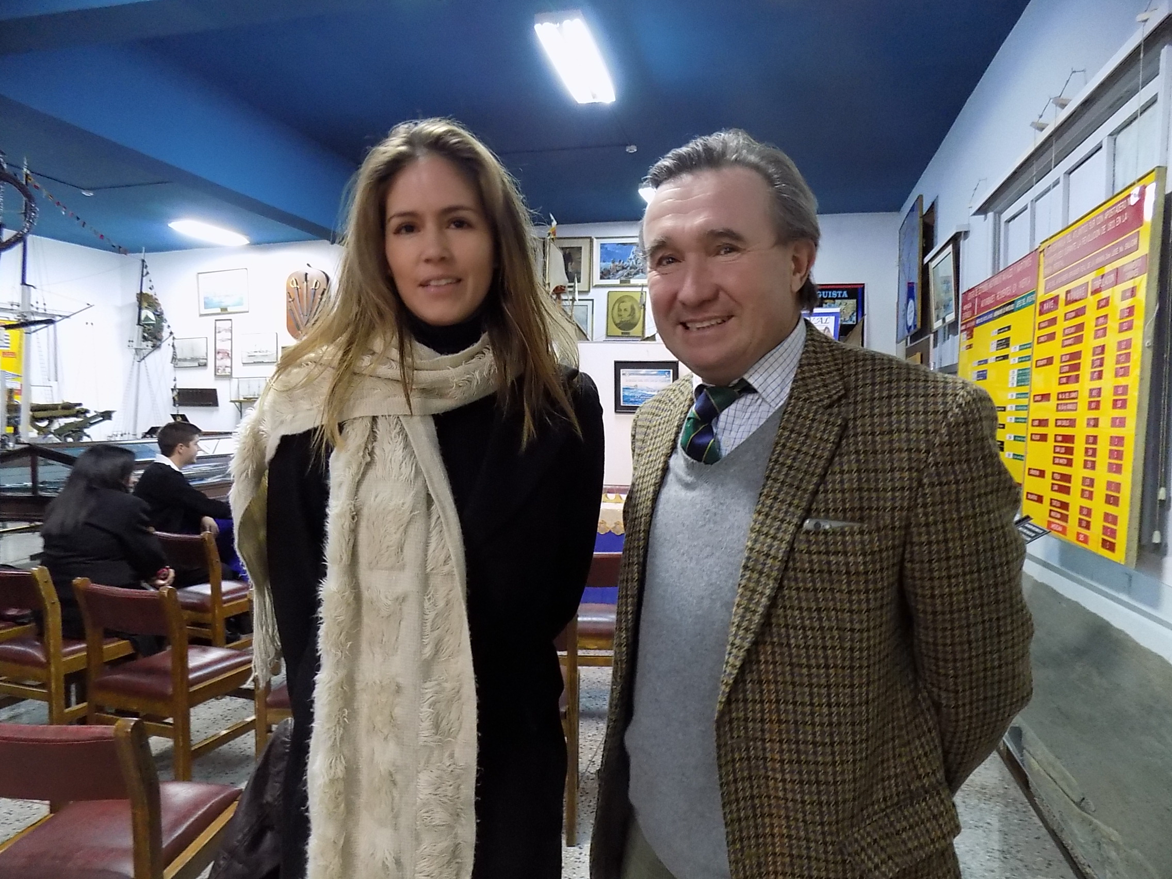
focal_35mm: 23
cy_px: 440
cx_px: 586
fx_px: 779
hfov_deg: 73.9
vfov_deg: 58.9
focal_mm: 4
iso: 400
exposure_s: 1/6
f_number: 3.1
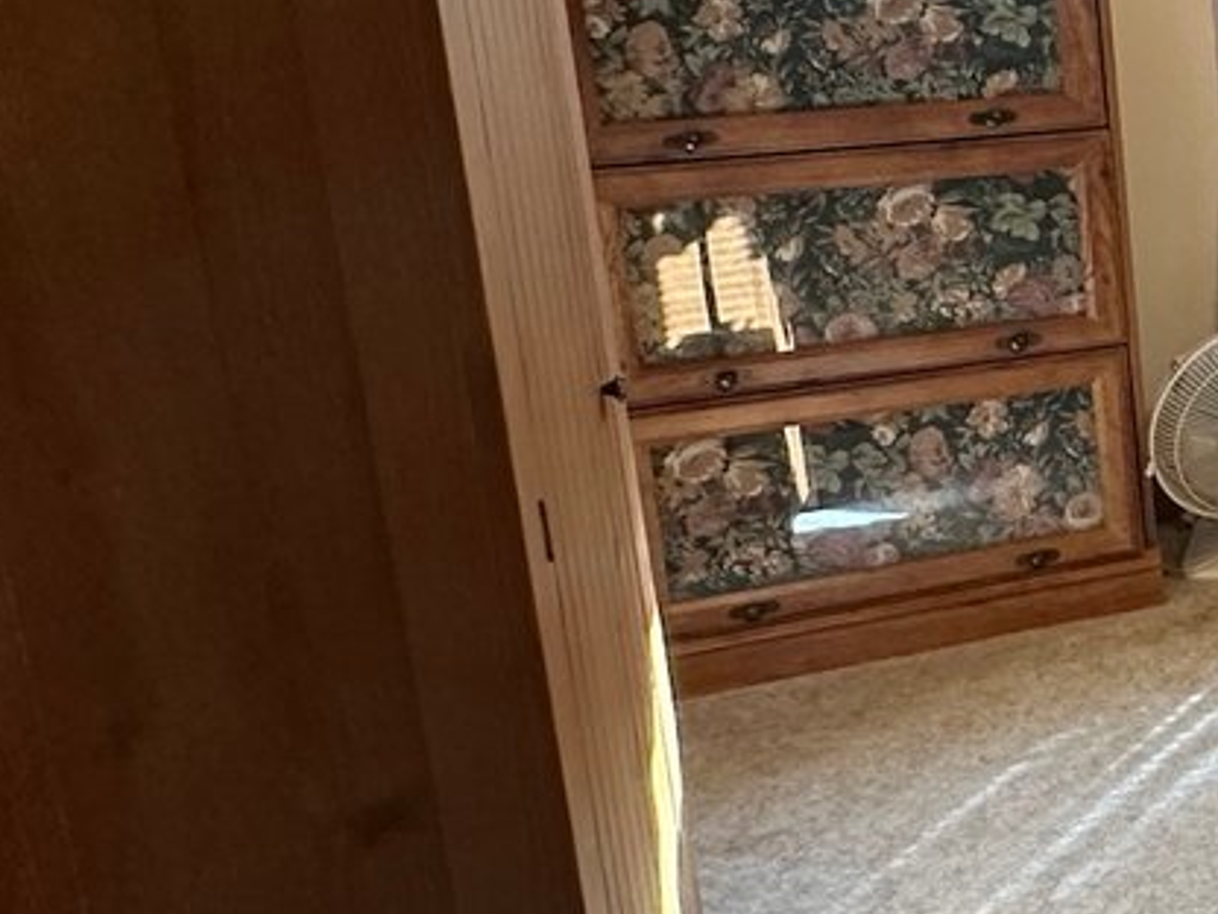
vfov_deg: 27.9
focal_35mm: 51
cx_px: 1891
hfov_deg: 25.9
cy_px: 163
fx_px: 1794
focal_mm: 2.22
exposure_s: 1/60
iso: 400
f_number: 2.2
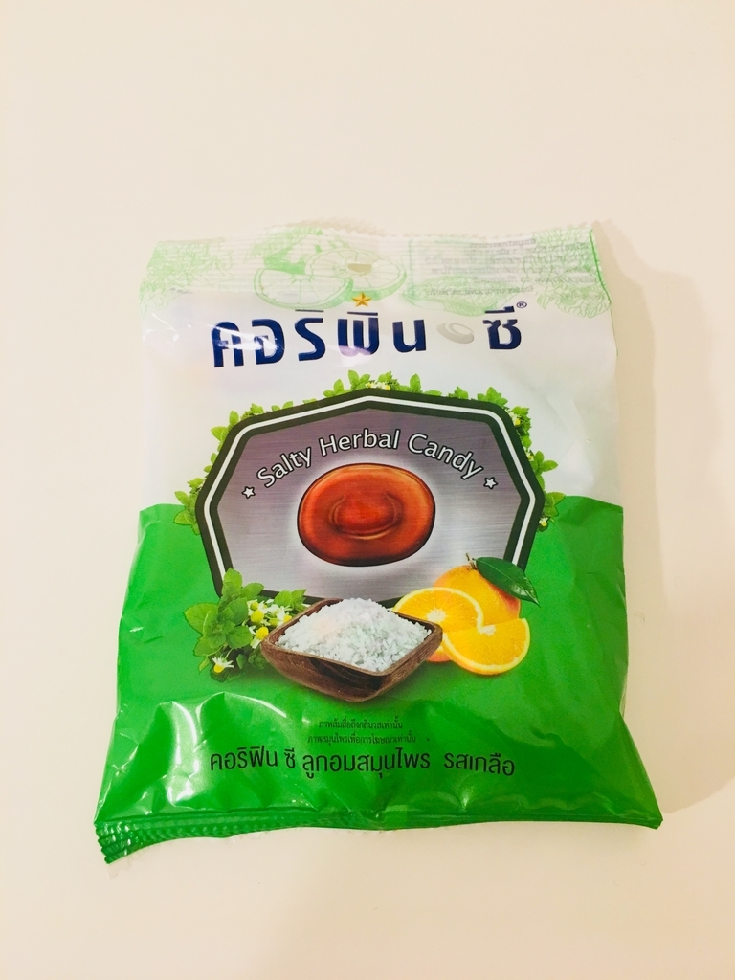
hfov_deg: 48.2
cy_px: 490
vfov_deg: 61.7
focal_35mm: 29
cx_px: 368
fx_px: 821
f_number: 2.2
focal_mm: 4.15
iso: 40
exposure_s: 1/30
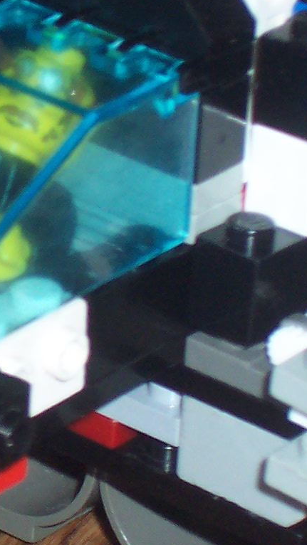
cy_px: 311
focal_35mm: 321
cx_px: -226
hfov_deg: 3.8
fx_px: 4644
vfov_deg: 6.7
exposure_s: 1/90
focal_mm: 16.8
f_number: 4.8
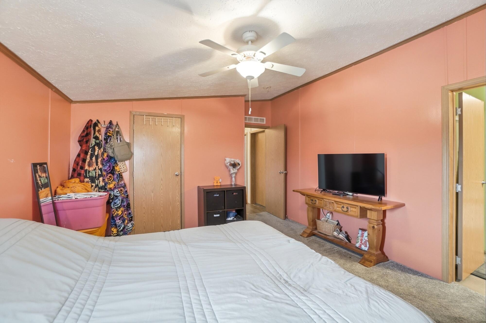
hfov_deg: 100.5
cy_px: 162
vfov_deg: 77.2
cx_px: 243
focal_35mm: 15
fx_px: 202
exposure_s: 1/40
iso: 125
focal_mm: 10
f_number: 4.5
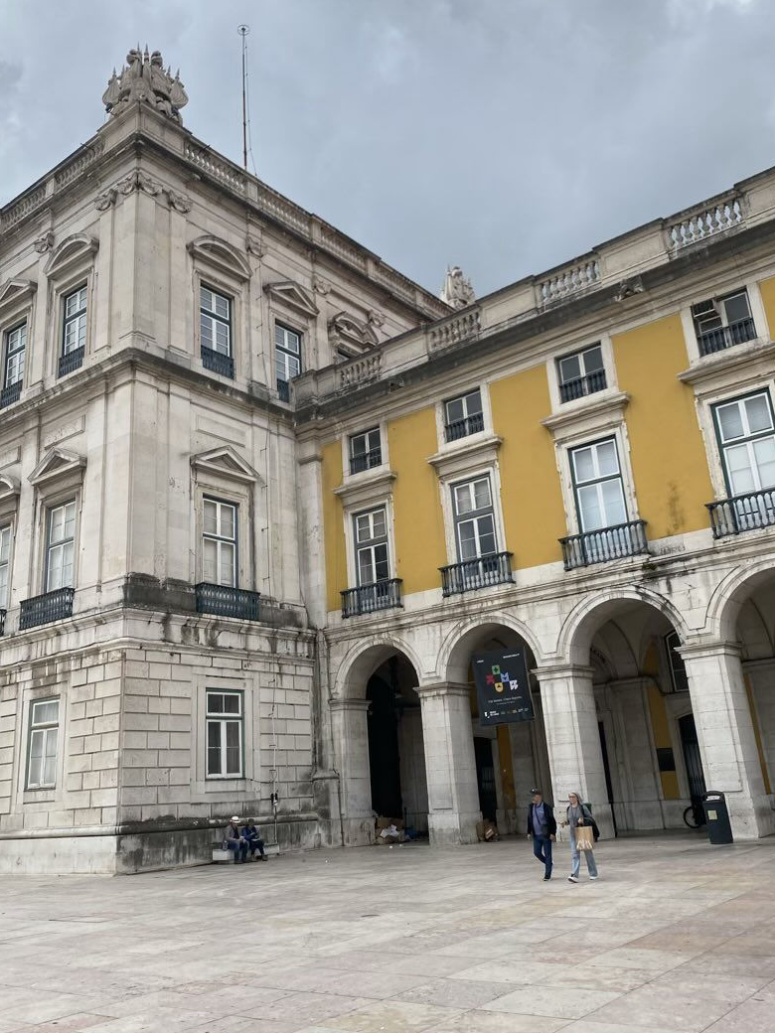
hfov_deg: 46.7
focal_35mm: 30
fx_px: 896
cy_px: 500
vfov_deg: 60.0
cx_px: 343
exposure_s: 1/3300
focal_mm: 4.25
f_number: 1.8
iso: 32
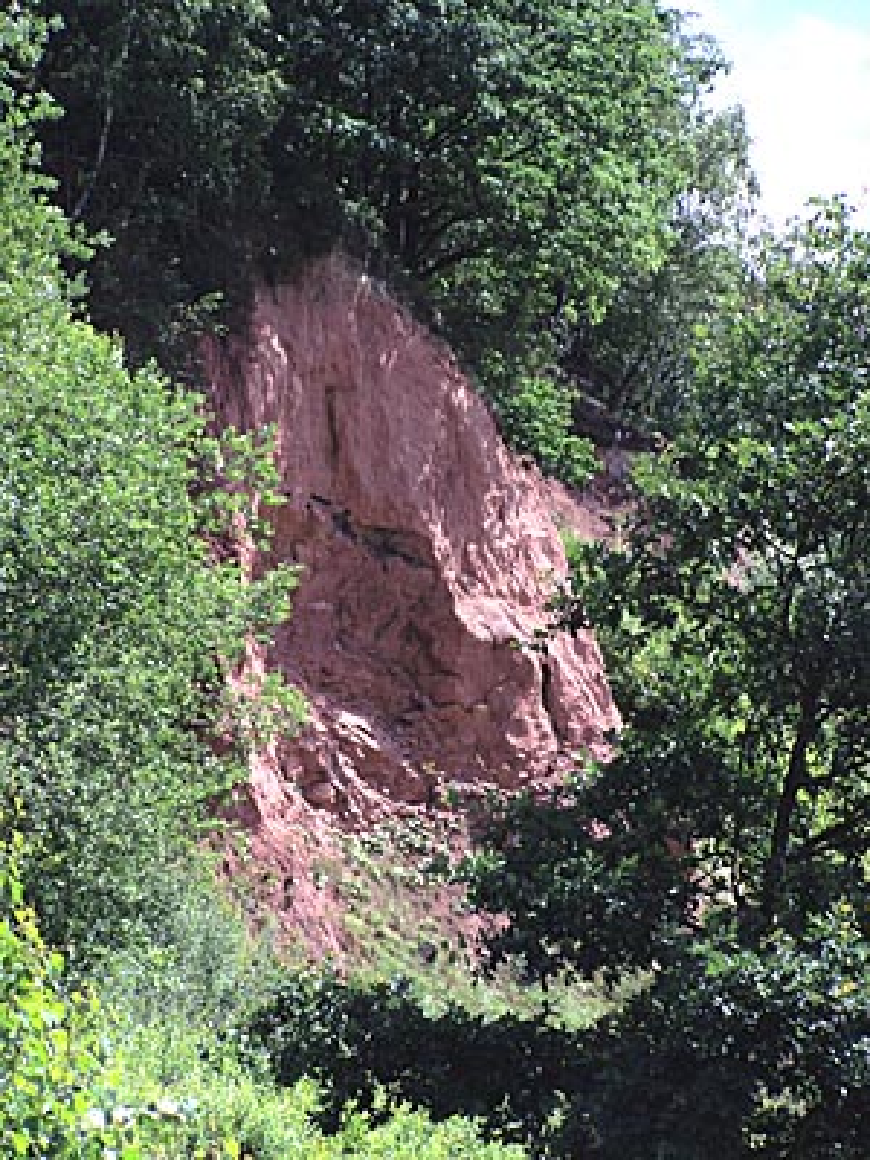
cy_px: 580
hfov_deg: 9.3
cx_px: 435
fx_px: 5328
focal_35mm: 159
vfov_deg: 12.4
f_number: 8
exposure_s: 1/125
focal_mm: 26.4
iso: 64
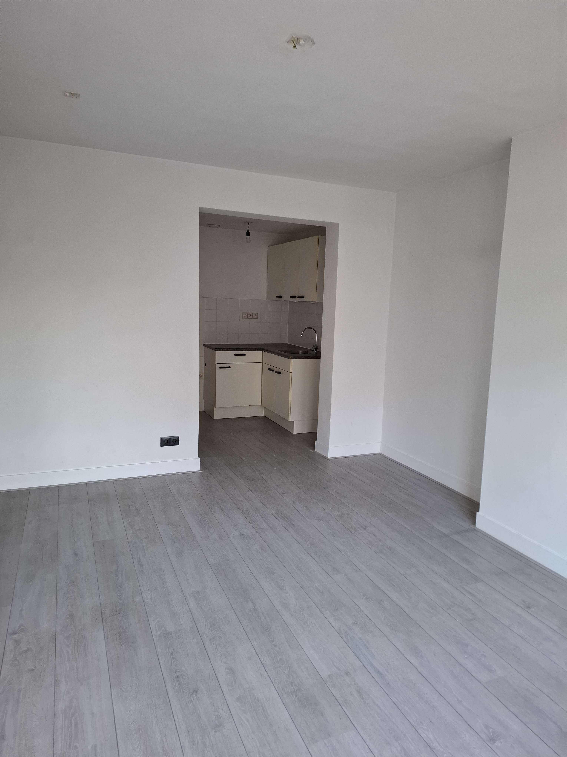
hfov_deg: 58.9
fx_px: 502
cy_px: 378
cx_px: 284
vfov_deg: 73.9
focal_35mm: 23
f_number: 1.8
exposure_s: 1/50
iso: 250
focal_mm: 5.54
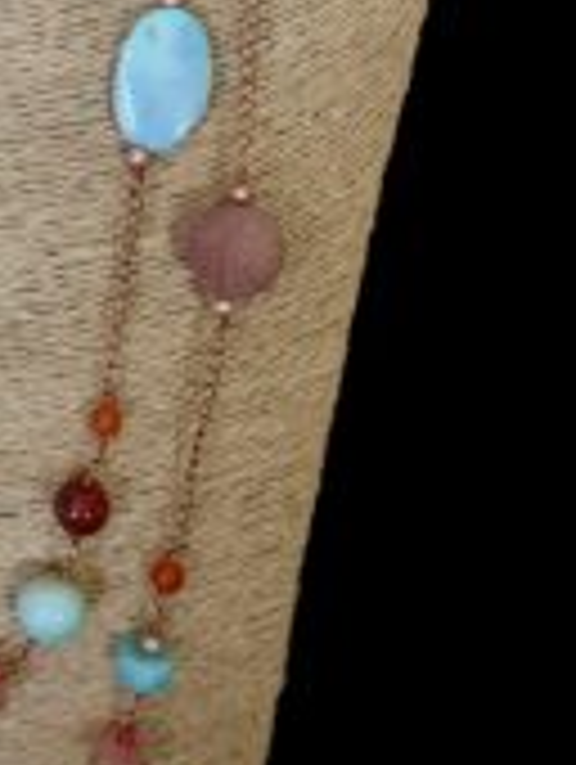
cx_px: -72
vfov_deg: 26.4
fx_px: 1571
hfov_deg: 19.8
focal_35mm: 71
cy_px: 72
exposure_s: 1/15
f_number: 1.8
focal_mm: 3.99
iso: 40
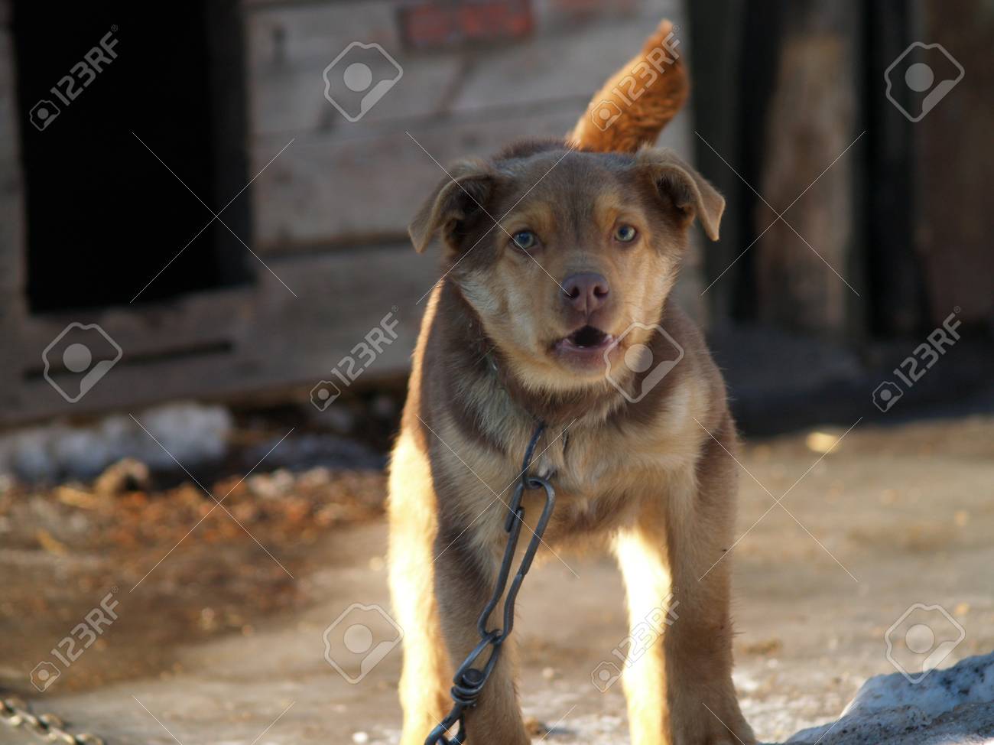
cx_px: 497
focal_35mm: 216
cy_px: 372
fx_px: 6200
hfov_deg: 9.2
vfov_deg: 6.9
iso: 250
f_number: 4.2
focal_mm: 108
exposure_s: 1/500
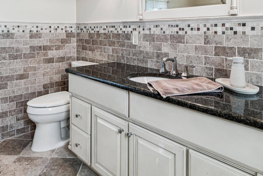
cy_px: 29
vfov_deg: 40.2
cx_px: 121
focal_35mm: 31
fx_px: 226
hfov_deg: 60.2
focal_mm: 17
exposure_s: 1/6
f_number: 8
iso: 250
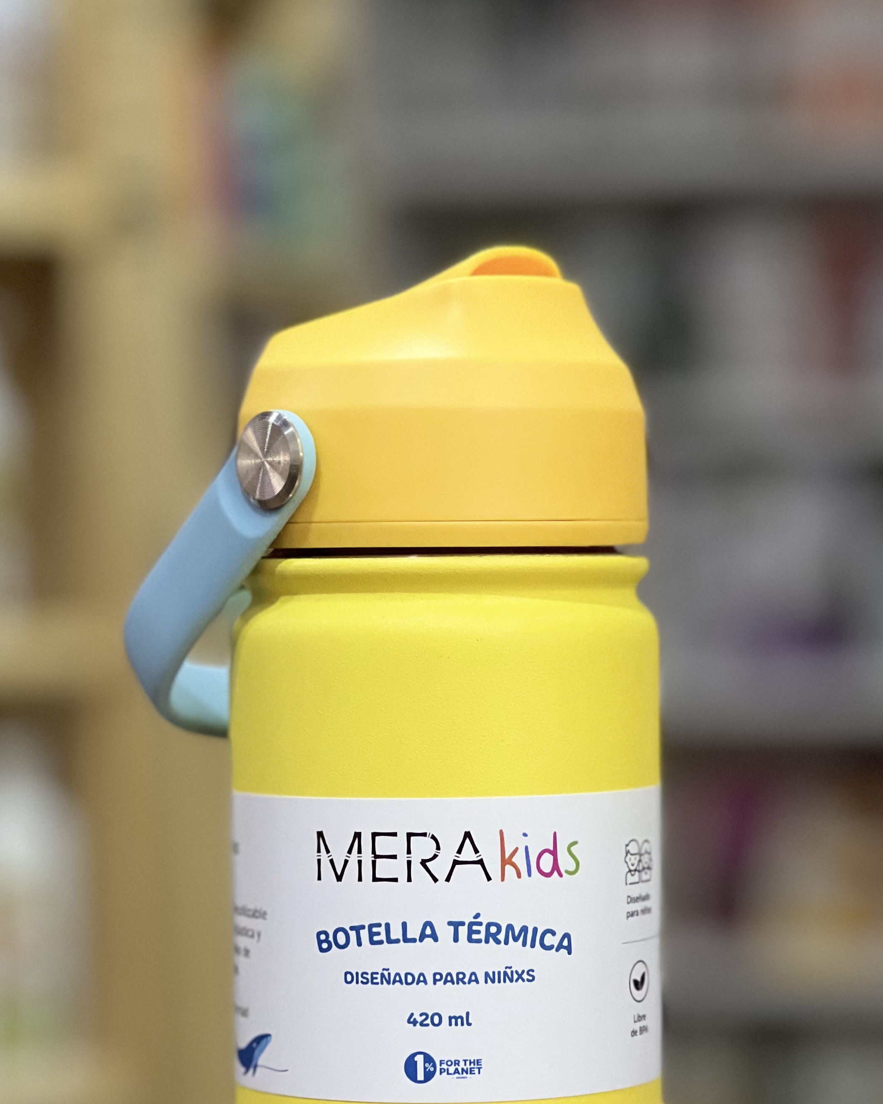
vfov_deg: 16.7
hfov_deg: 13.4
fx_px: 3757
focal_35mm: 115
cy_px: 720
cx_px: 444
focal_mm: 9
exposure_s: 1/40
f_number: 2.8
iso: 320
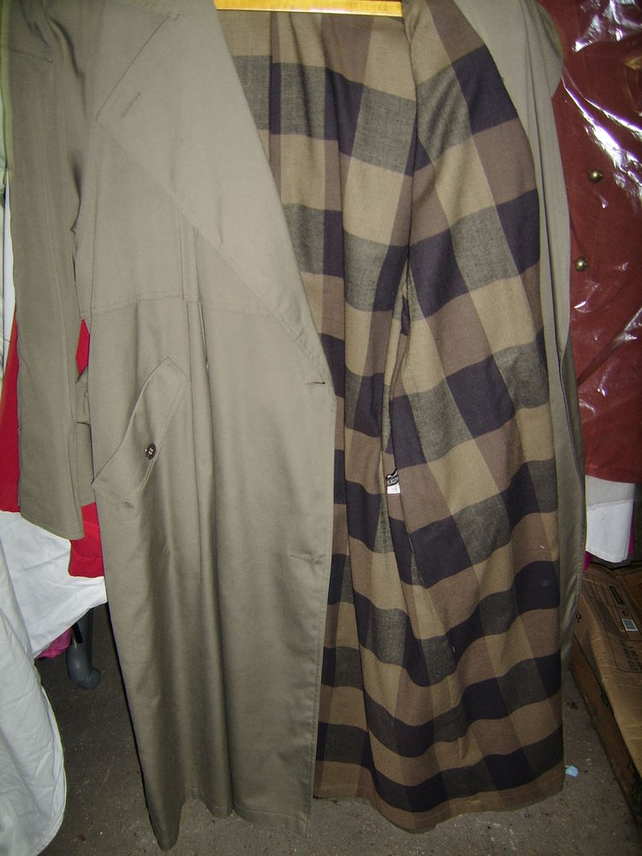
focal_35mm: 35
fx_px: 865
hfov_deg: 40.7
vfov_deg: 52.6
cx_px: 321
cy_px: 428
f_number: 2.8
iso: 100
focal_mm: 5.95
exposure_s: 1/30
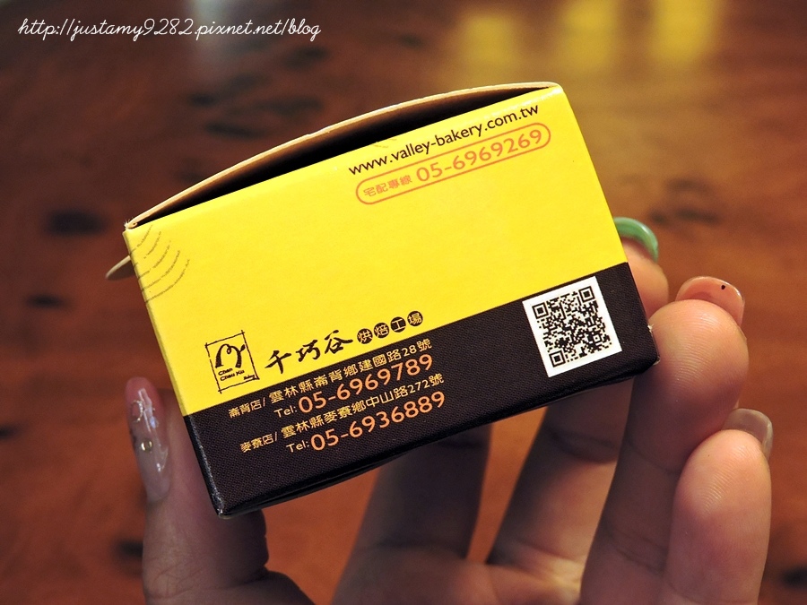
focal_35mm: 55
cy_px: 302
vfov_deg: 26.6
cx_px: 404
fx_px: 1282
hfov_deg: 34.9
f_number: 4
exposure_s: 1/15
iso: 400
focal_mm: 9.9
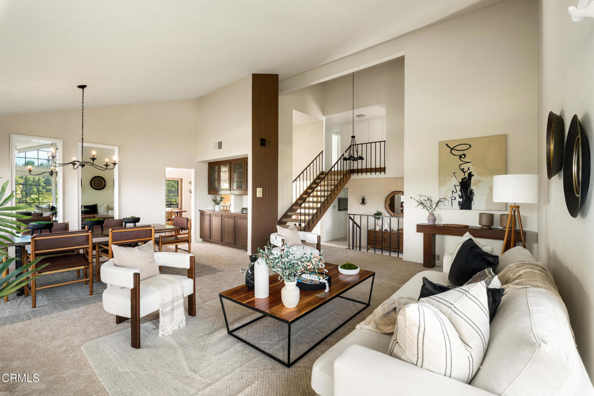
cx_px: 297
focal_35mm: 24
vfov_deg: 53.1
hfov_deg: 73.7
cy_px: 198
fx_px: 396
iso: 64
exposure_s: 1/1.25
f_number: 10
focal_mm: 24
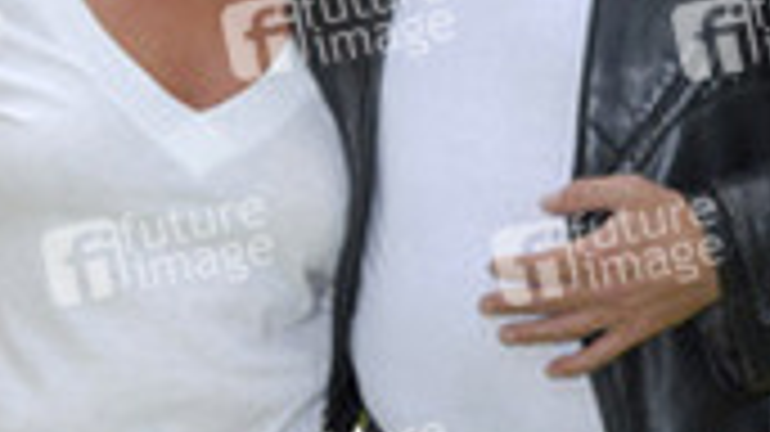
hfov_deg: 9.5
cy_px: -86
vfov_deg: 5.3
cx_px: 212
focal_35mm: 226
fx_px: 4620
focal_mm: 55
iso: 100
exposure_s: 1/160
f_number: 6.3
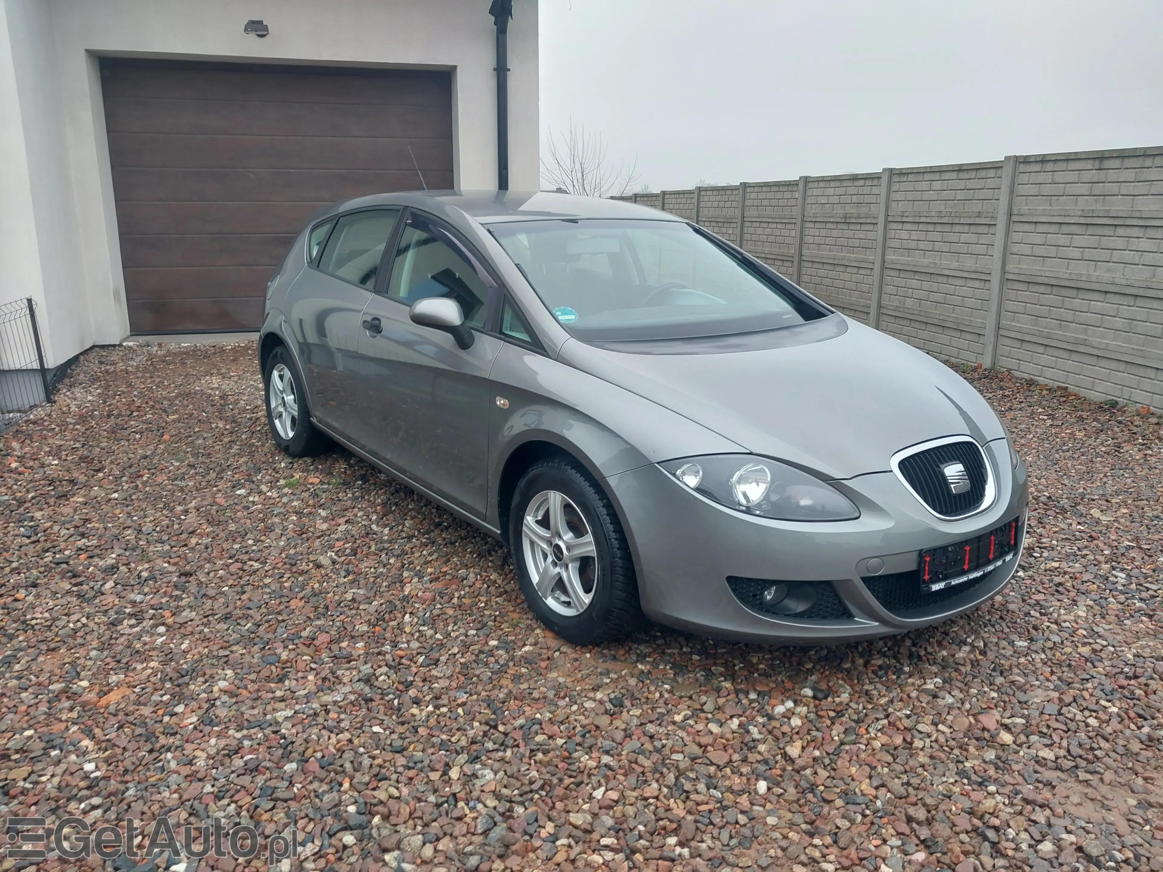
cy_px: 436
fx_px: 1008
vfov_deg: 46.8
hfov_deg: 60.0
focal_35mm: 30
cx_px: 582
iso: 32
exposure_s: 1/50
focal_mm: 4.6
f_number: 1.8
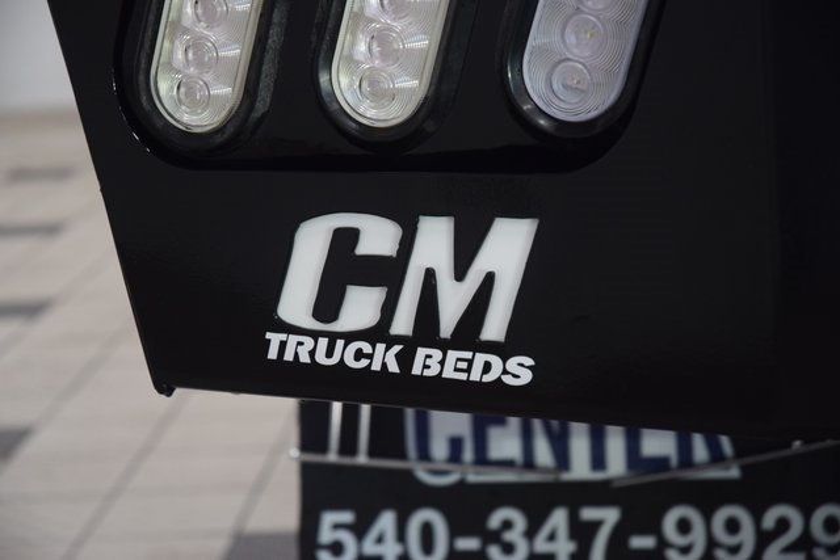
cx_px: 420
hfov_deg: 19.5
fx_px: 2450
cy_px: 280
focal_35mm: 105
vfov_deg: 13.0
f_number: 4.5
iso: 1600
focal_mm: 70
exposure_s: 1/80
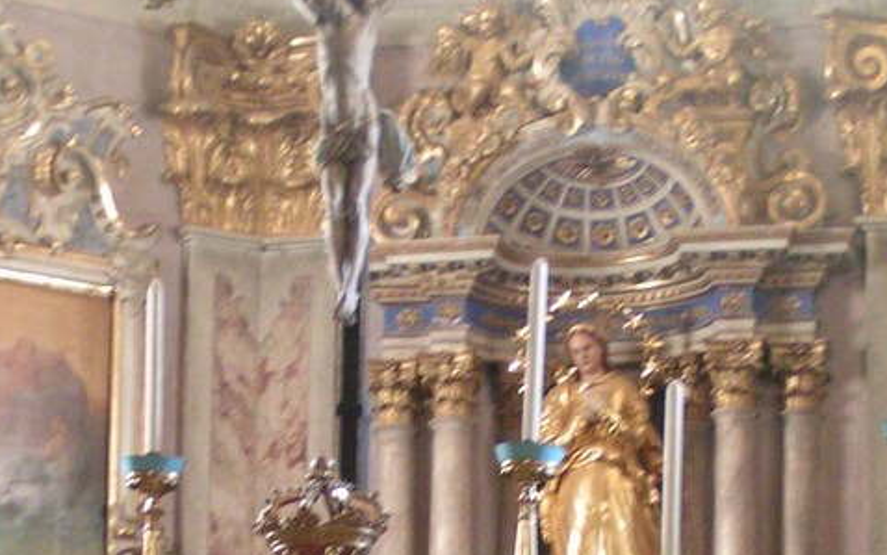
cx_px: 488
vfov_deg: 8.7
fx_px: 3603
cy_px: 634
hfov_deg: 14.0
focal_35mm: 149
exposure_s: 1/3
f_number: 3.2
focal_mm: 9.7
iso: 200
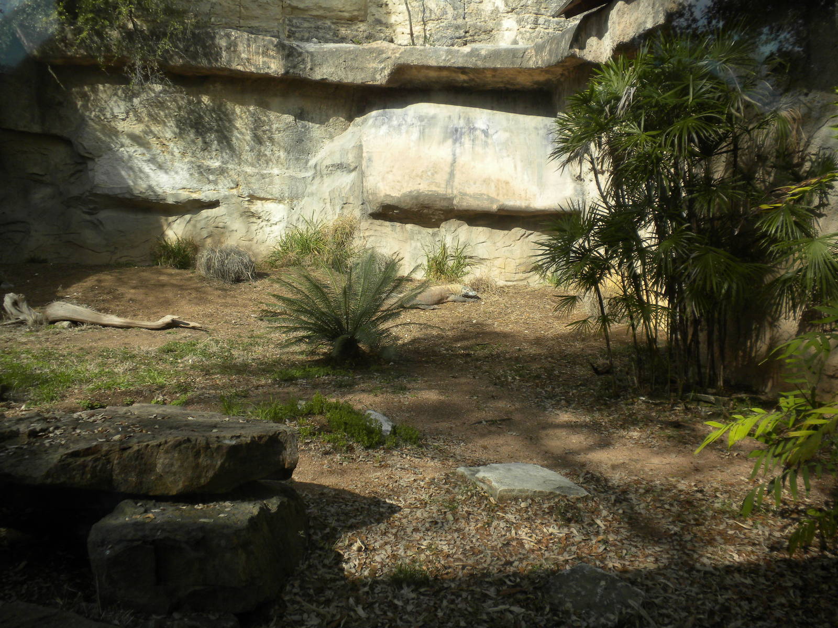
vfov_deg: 38.7
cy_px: 314
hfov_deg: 50.1
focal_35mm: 37
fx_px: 896
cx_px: 419
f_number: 3.5
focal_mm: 6.6
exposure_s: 1/440
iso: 64
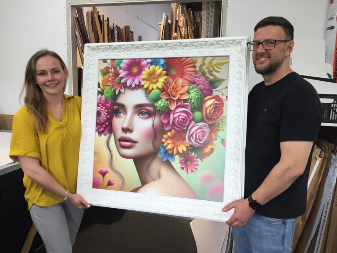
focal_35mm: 29
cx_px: 168
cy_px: 126
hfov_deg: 61.7
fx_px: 282
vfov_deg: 48.2
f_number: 2.2
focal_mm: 4.15
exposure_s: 1/33
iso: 32
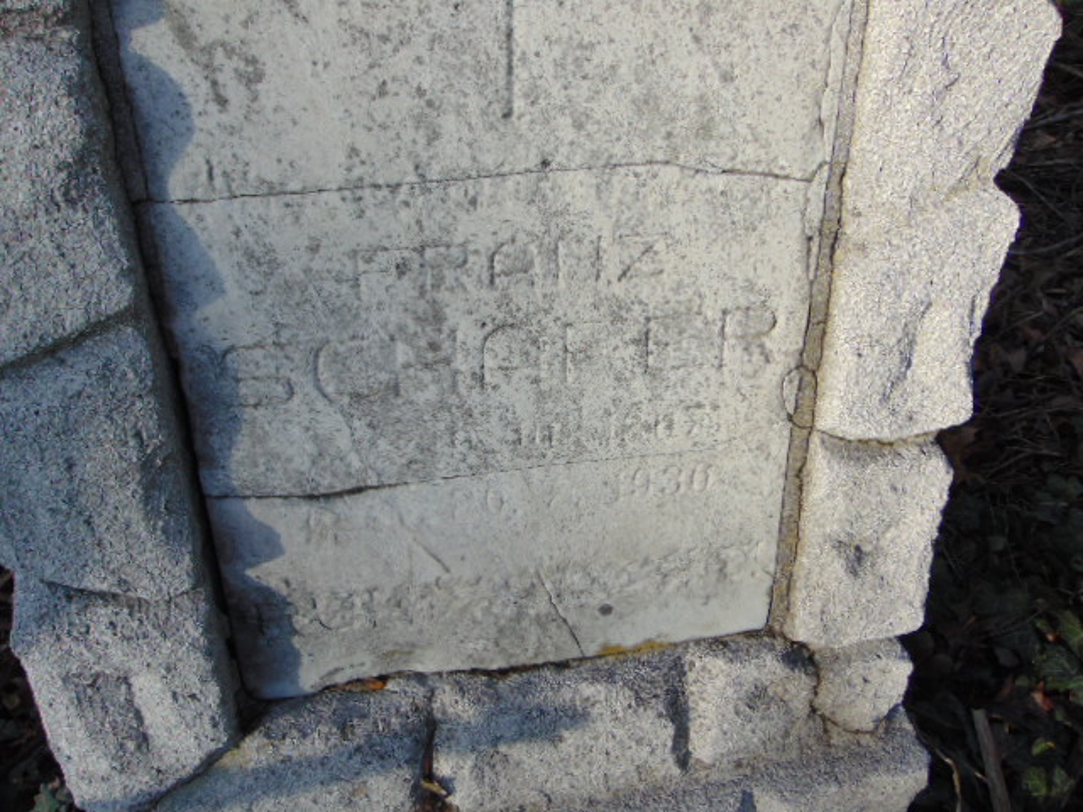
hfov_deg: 60.0
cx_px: 542
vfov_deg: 46.8
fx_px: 939
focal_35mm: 30
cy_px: 406
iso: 100
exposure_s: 1/250
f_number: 8
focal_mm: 5.4
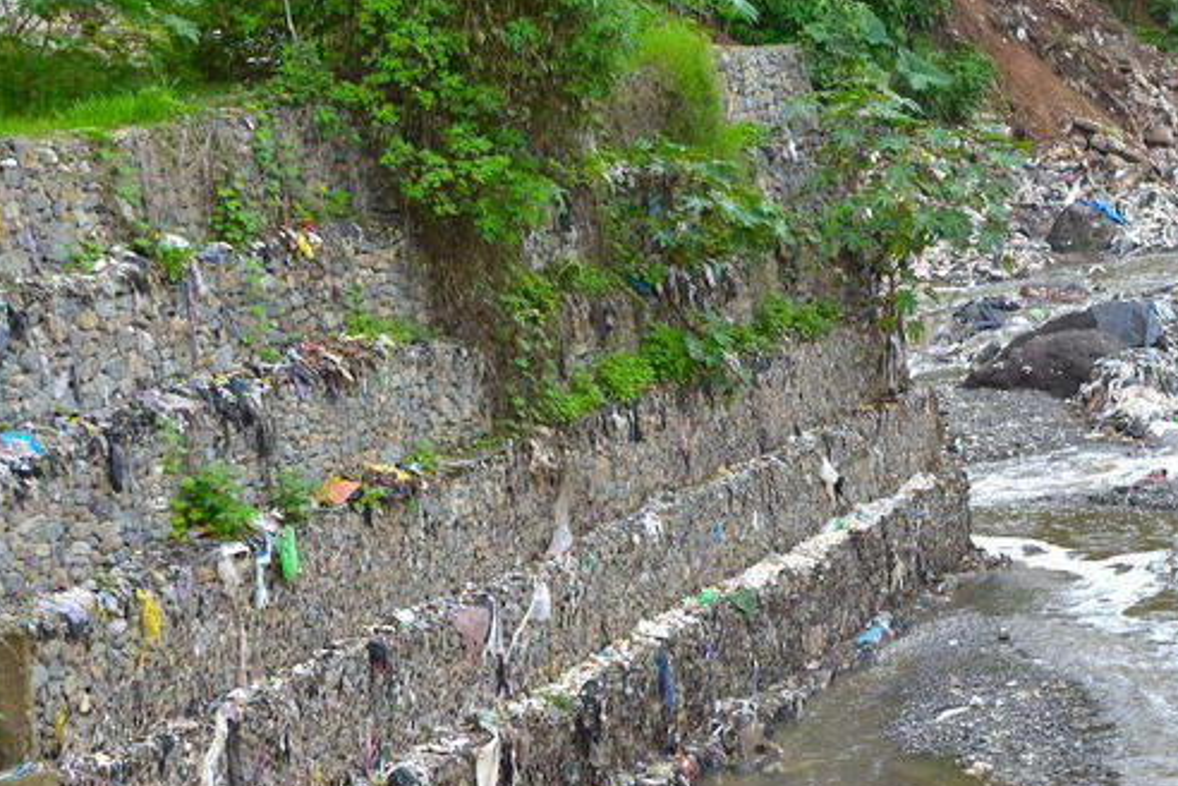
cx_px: 1104
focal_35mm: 109
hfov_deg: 18.4
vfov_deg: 12.6
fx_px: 3566
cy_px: 497
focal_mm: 38
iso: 100
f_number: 8
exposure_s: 1/60
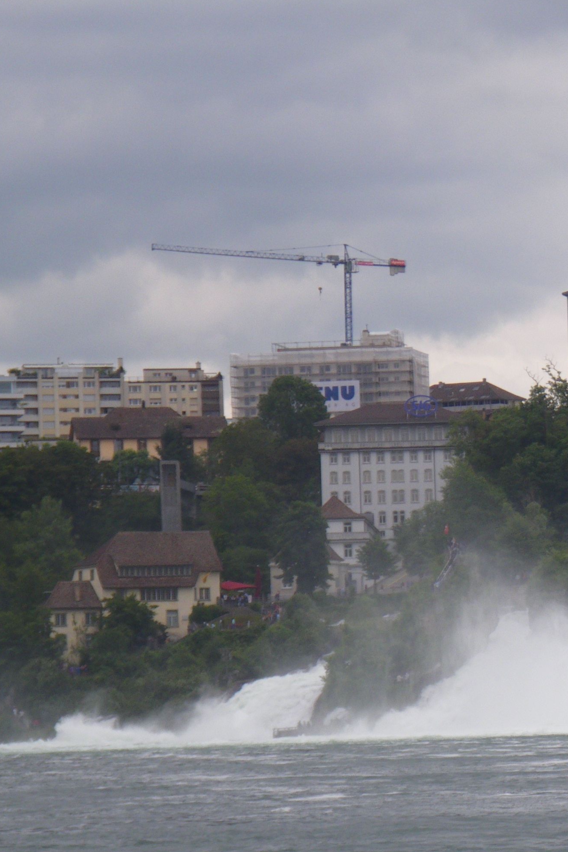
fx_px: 4259
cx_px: 608
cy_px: 565
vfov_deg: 11.4
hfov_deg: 7.6
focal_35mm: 180
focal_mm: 16.7
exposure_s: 1/200
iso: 50
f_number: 5
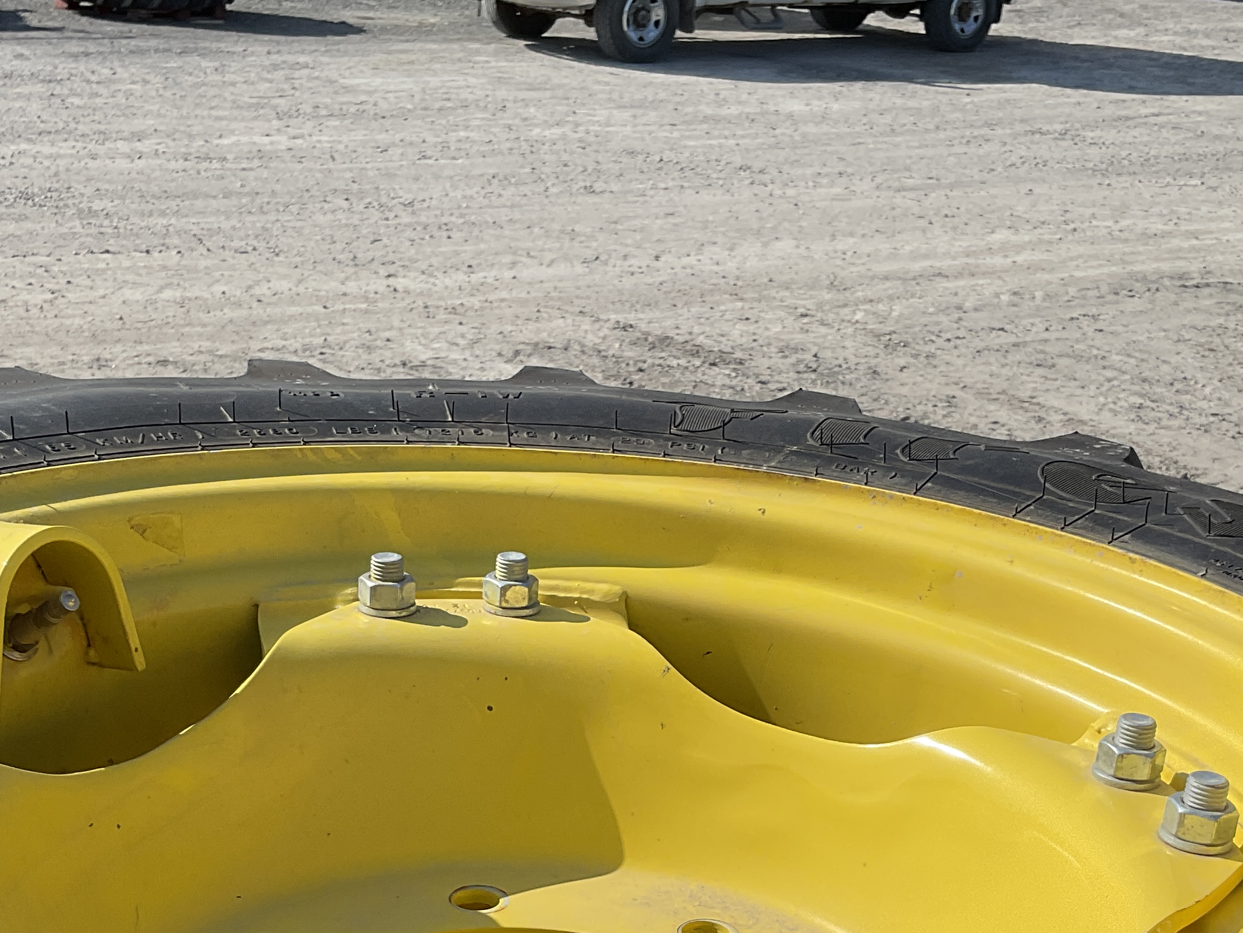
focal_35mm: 57
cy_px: 794
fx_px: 2047
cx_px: 608
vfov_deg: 25.1
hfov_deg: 33.8
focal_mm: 3
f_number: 1.8
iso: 20
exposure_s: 1/2667
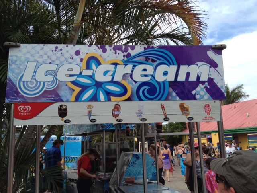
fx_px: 260
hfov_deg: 52.6
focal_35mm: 35
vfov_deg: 40.7
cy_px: 96
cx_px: 128
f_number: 2.4
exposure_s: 1/968
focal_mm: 4.28
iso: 50
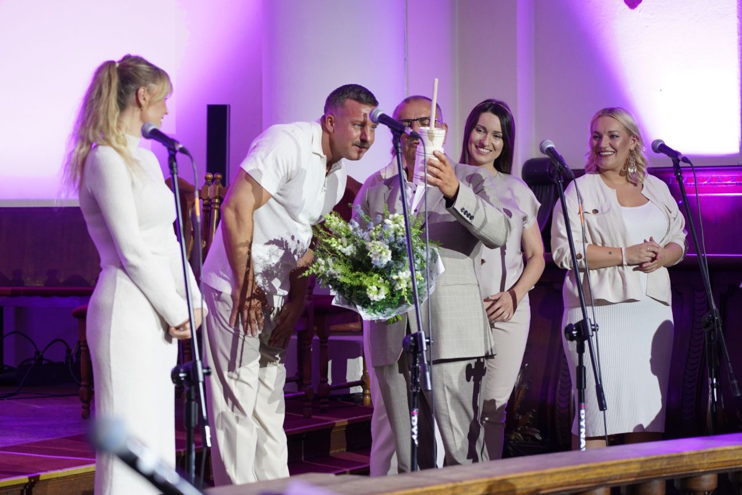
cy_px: 248
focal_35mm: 105
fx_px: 2164
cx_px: 371
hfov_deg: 19.5
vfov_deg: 13.0
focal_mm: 105
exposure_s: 1/100
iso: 2500
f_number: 4
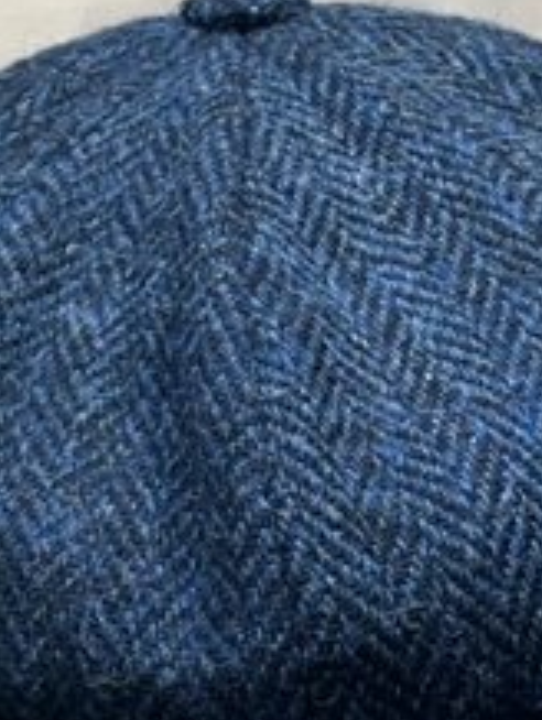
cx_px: 261
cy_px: 561
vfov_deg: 8.7
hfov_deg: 6.6
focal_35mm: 226
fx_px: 4709
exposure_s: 1/100
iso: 100
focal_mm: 9
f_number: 2.8
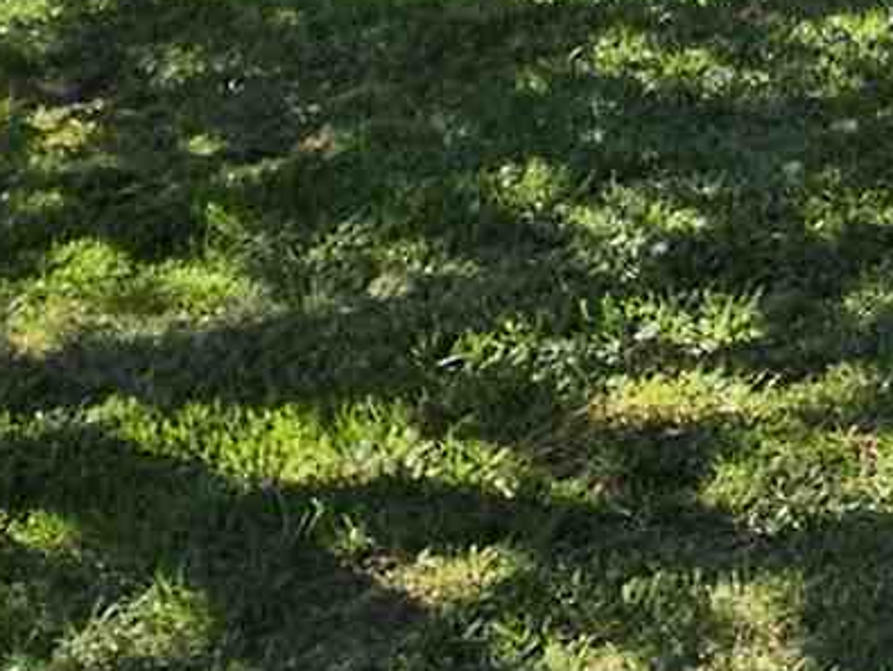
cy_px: -752
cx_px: 1854
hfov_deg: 15.2
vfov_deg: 12.5
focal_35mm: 101
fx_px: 2608
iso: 50
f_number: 2.2
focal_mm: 2.2
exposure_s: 1/907
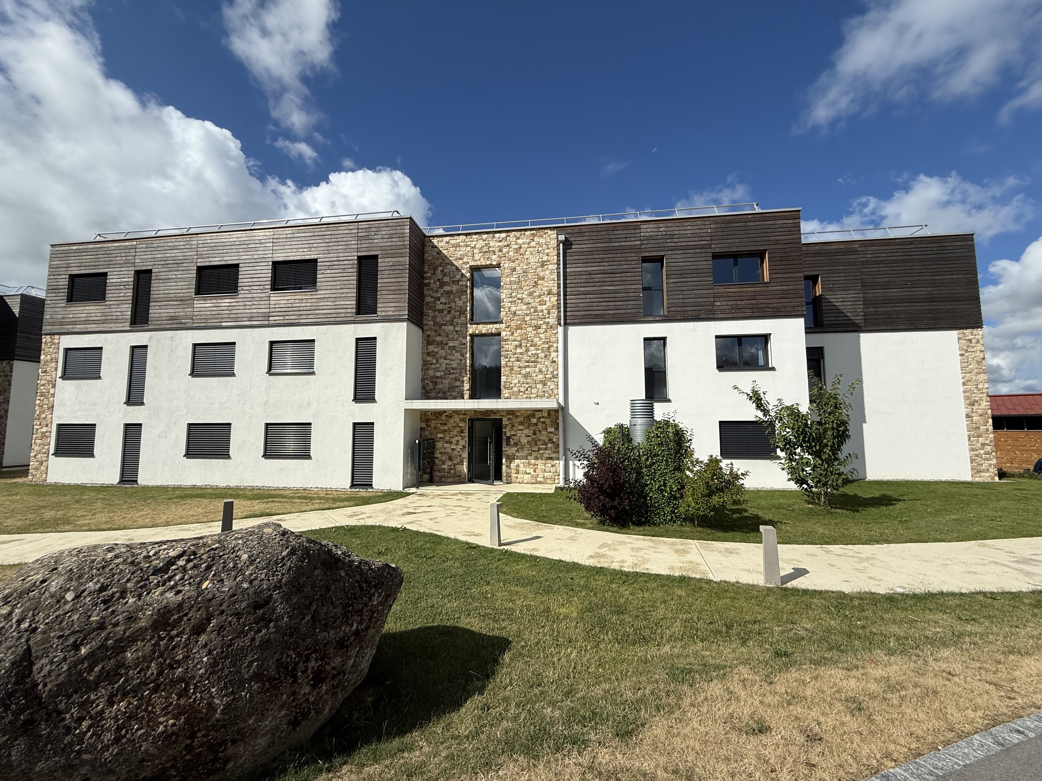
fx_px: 421
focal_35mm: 14
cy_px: 390
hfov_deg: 102.1
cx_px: 521
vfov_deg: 85.7
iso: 50
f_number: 2.2
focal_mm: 2.22
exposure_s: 1/5155
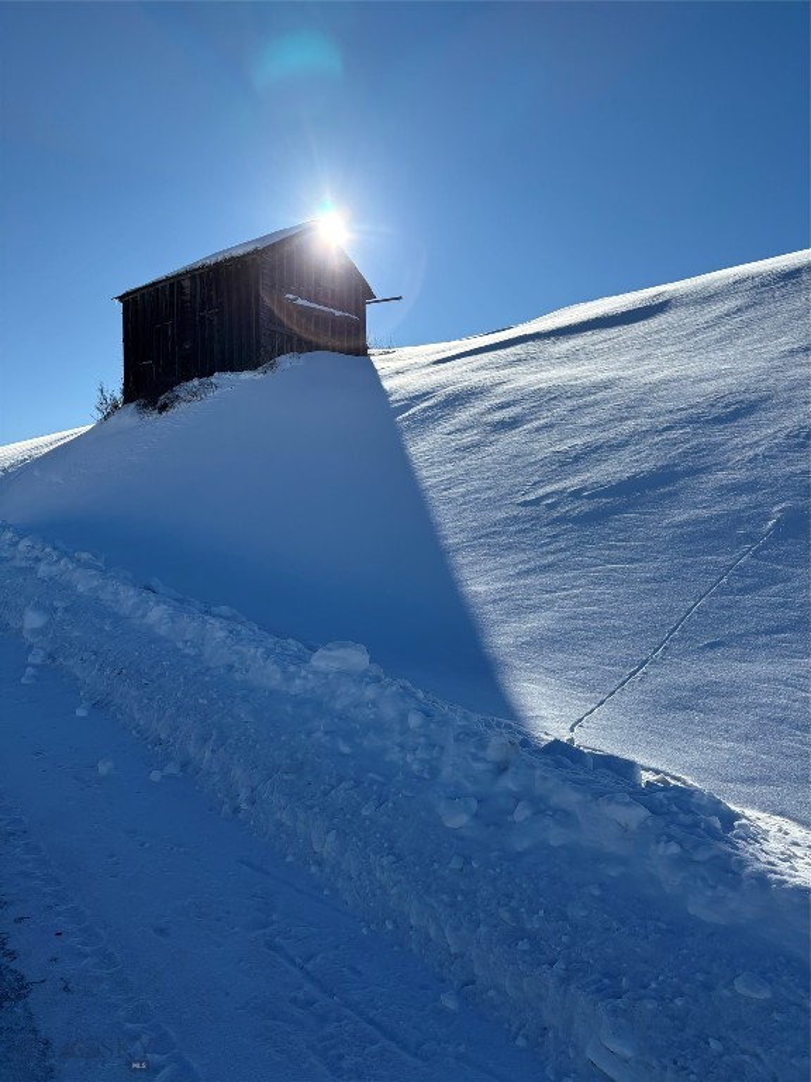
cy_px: 541
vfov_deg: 67.3
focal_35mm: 26
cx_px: 406
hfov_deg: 53.1
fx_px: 812
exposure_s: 1/6329
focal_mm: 5.96
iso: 50
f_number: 1.6
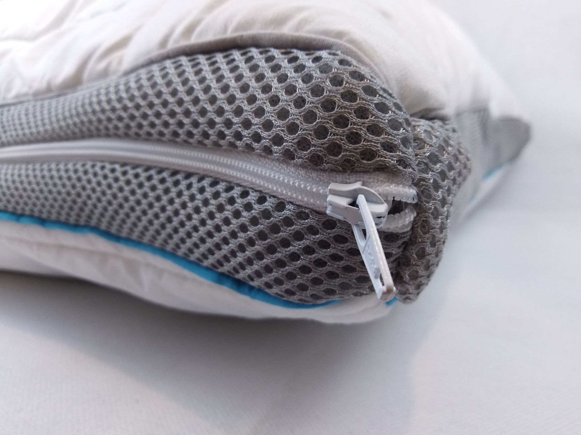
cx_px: 290
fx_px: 436
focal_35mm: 26
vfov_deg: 53.1
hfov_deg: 67.3
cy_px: 218
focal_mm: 3.46
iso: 134
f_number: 2.2
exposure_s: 1/33.3
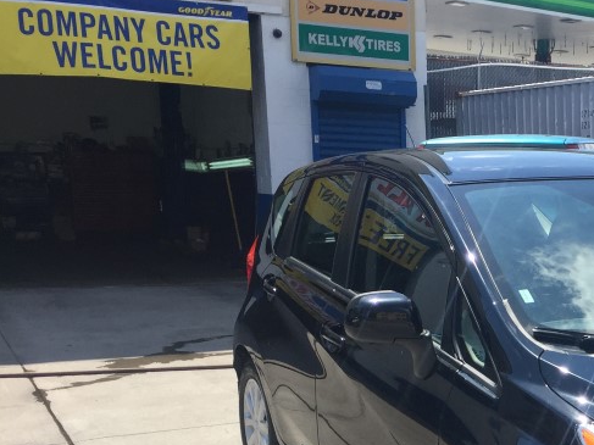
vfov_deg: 23.2
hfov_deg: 29.2
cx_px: 621
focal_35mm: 61
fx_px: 1046
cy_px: 429
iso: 32
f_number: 2.2
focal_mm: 4.15
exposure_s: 1/1412
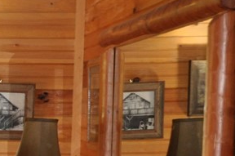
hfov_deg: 13.9
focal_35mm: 136
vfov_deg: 9.8
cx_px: -148
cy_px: 224
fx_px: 886
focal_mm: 24
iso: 800
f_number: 3.8
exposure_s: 1/10
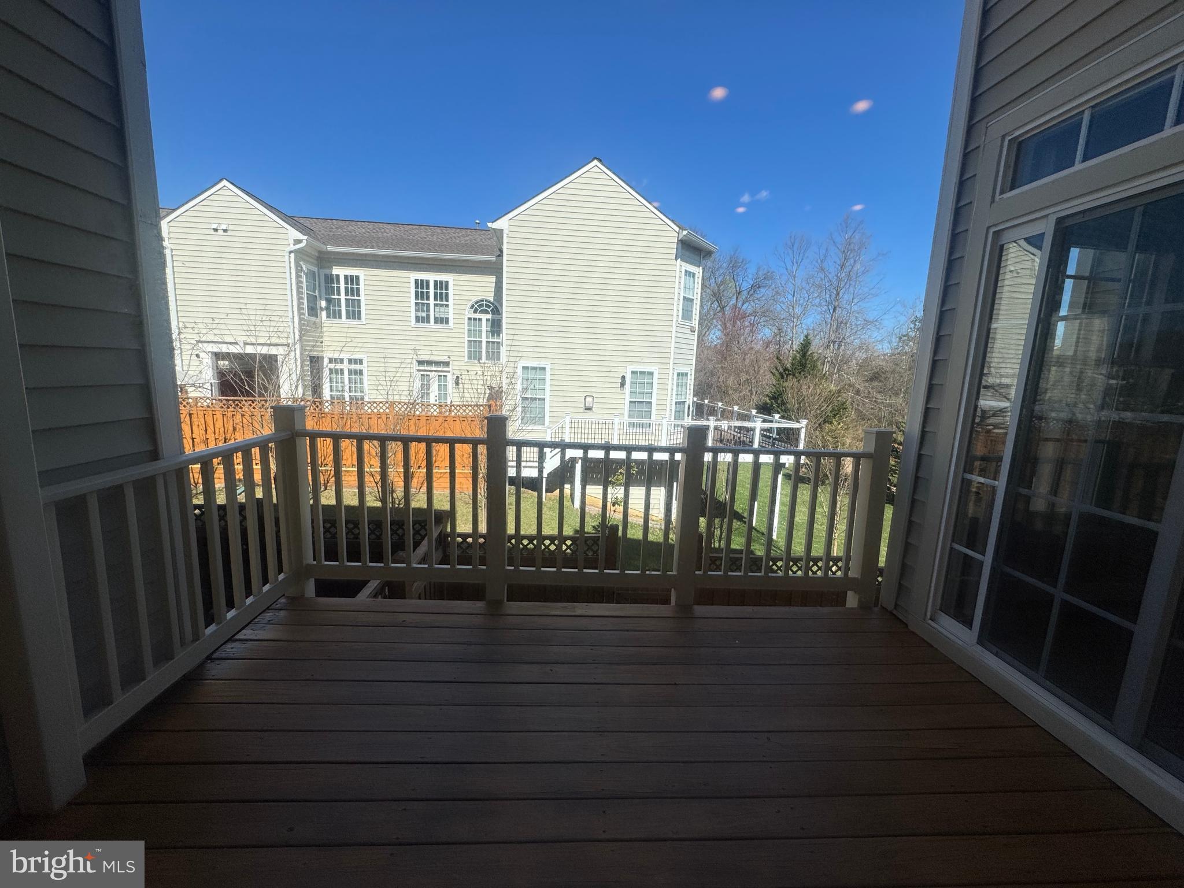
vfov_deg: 85.7
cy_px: 444
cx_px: 592
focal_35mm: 14
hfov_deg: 102.1
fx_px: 479
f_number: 2.2
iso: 50
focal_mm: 2.22
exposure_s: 1/2874
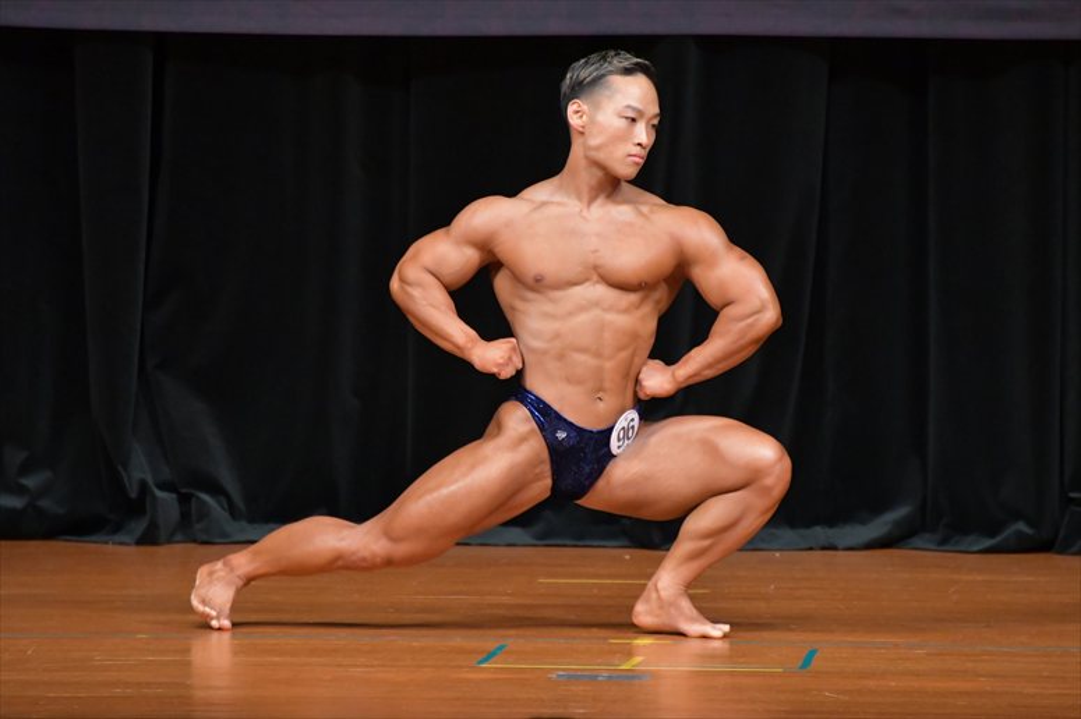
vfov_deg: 3.1
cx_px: 540
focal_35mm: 450
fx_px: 13506
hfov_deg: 4.6
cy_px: 360
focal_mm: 300
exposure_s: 1/400
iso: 5000
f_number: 5.6
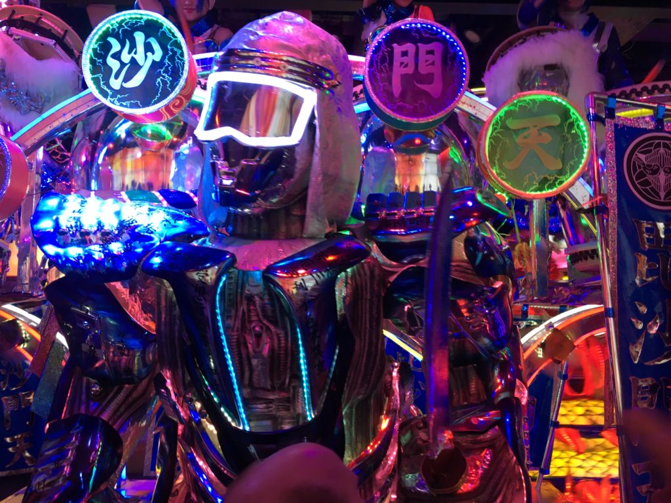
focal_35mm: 29
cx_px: 336
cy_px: 252
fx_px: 562
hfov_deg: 61.7
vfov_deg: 48.2
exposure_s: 1/30
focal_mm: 4.15
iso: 50
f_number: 2.2
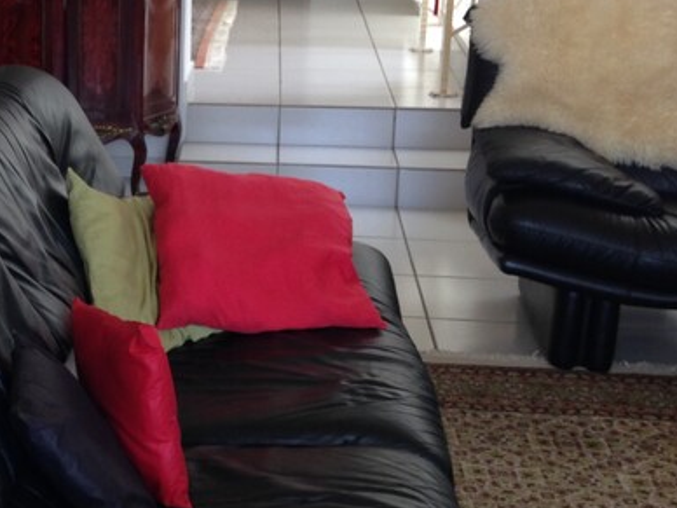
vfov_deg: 16.9
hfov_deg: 21.5
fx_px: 1701
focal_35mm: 87
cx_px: -38
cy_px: 178
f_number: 2.4
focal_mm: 4.12
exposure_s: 1/20
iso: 50
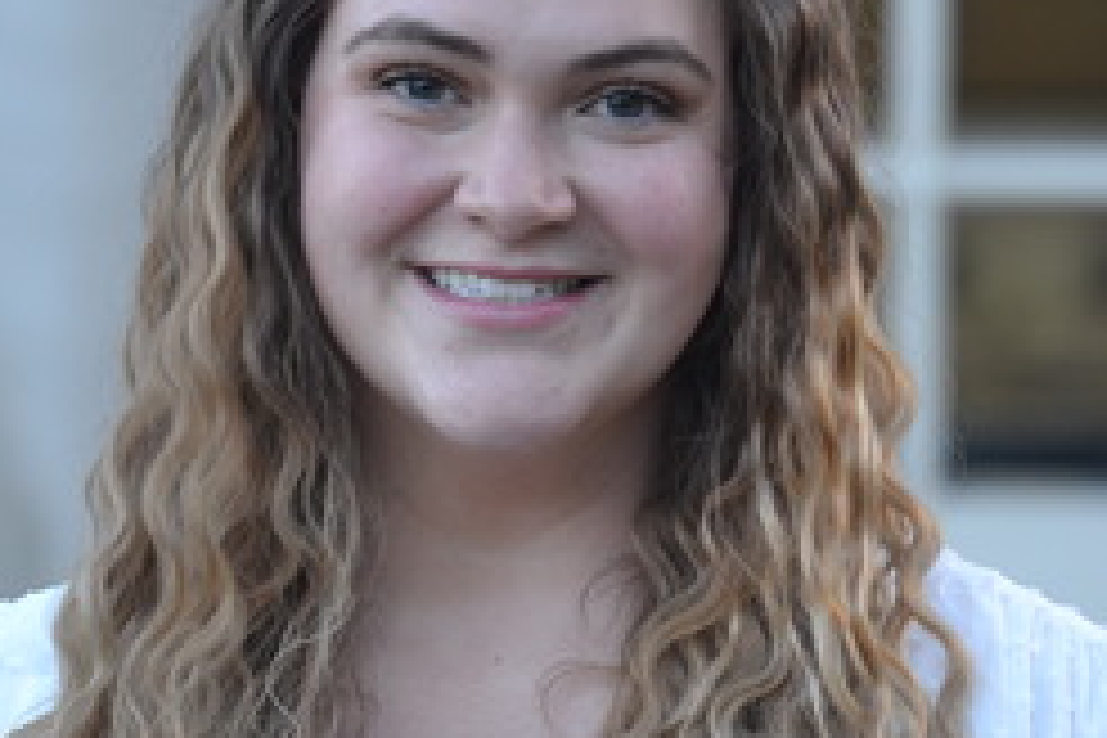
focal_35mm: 342
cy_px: 272
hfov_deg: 6.0
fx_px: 10516
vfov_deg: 4.0
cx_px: 504
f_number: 4.8
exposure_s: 1/160
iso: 400
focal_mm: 112
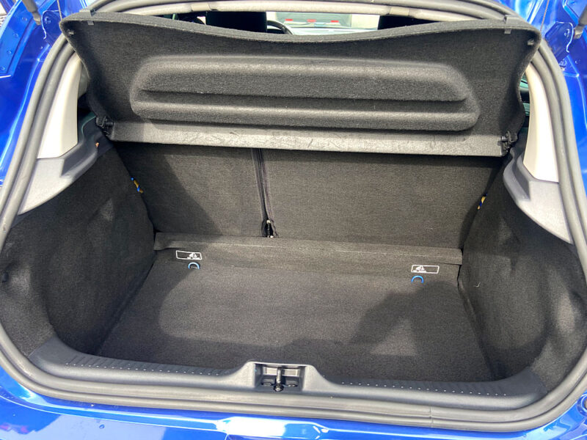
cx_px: 294
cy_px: 220
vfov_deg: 53.1
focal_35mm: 26
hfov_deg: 67.3
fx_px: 441
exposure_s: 1/121
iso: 64
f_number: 1.8
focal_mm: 4.25
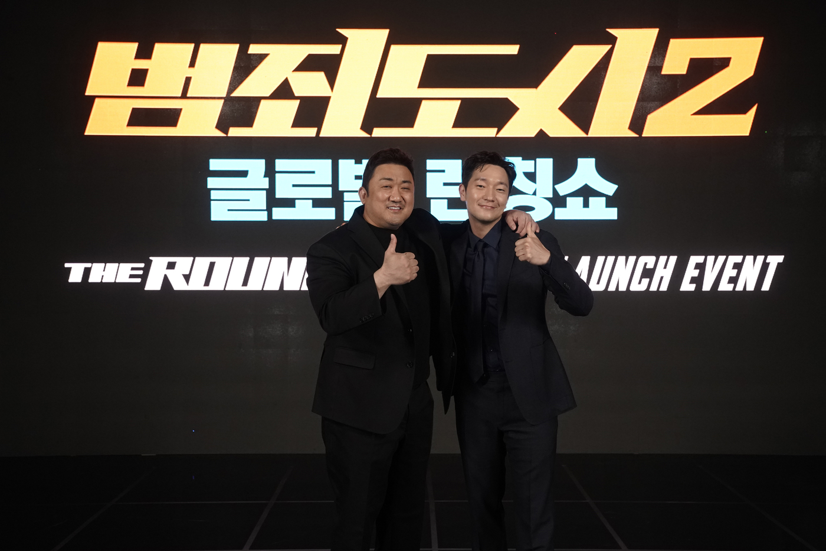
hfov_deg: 47.4
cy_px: 276
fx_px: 941
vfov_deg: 32.6
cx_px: 413
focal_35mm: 41
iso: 4000
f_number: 5
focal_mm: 41
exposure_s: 1/160
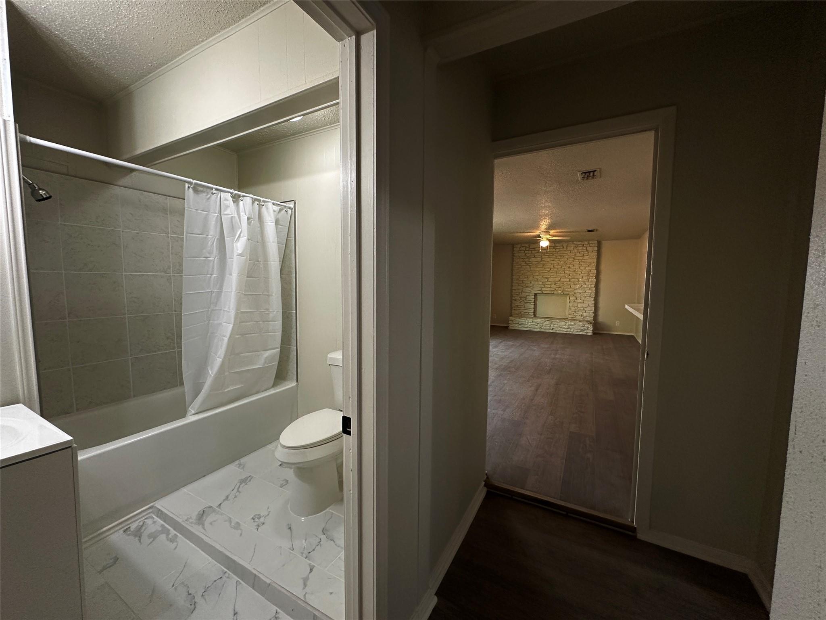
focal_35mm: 14
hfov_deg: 102.1
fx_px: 334
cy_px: 310
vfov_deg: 85.7
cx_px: 413
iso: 200
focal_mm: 2.22
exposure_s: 1/120
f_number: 2.2
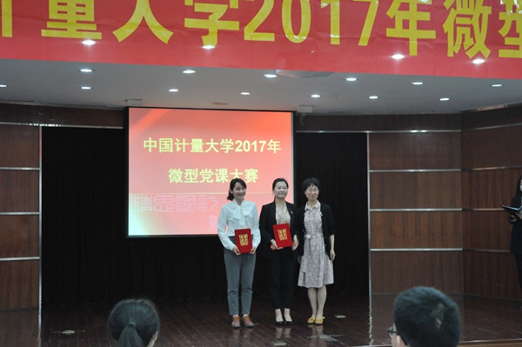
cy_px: 174
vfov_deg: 26.4
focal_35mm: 51
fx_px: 739
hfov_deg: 38.9
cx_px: 261
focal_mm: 34
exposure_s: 1/30
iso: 1250
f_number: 4.5
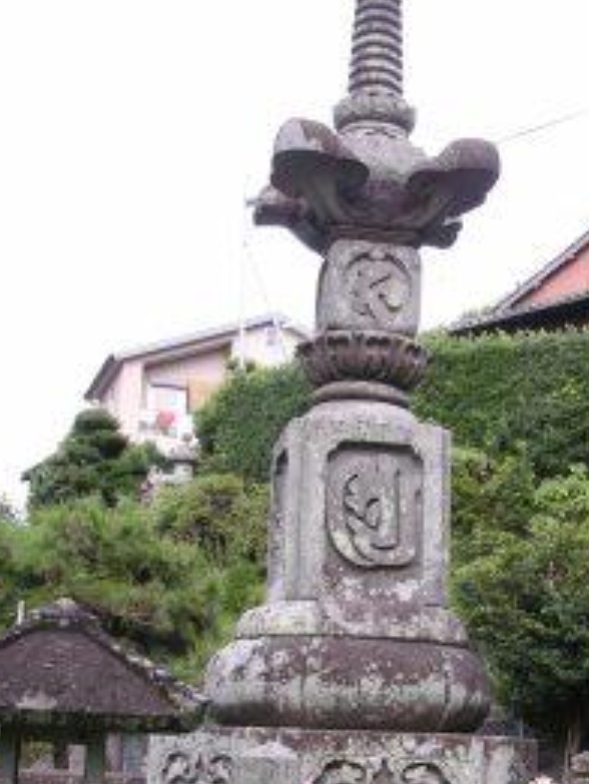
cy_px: 484
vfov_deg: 32.0
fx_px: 1360
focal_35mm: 60
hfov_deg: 24.1
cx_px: 460
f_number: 2.8
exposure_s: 1/208
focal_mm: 5.8
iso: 50
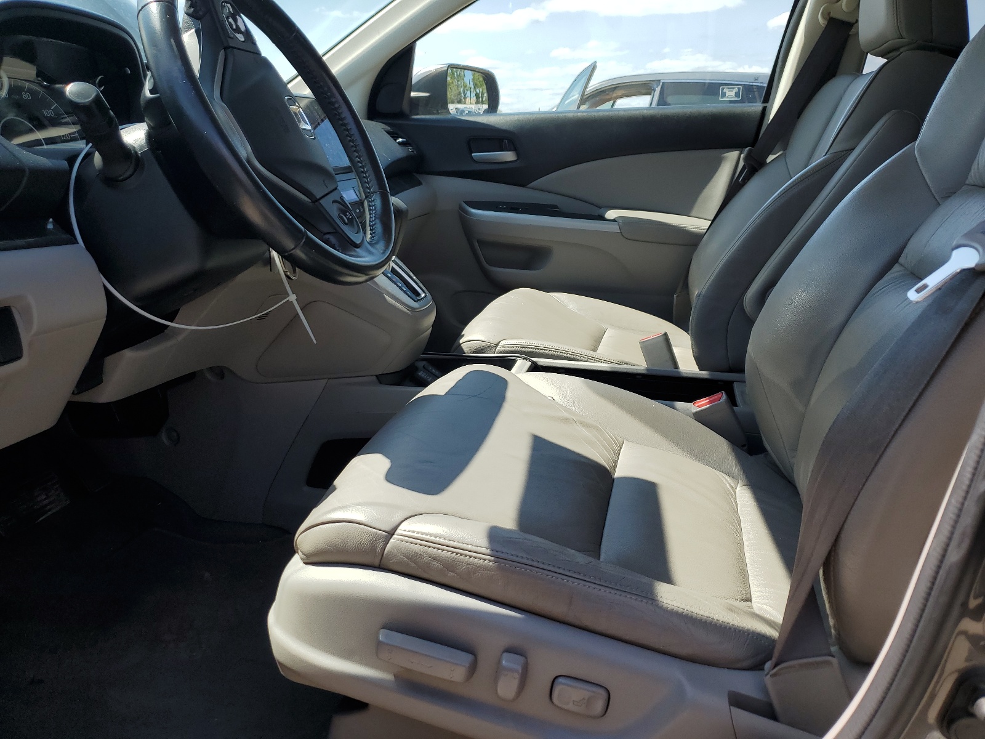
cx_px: 492
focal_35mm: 26
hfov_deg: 67.3
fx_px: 740
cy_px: 370
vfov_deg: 53.1
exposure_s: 1/1429
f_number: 1.5
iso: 50
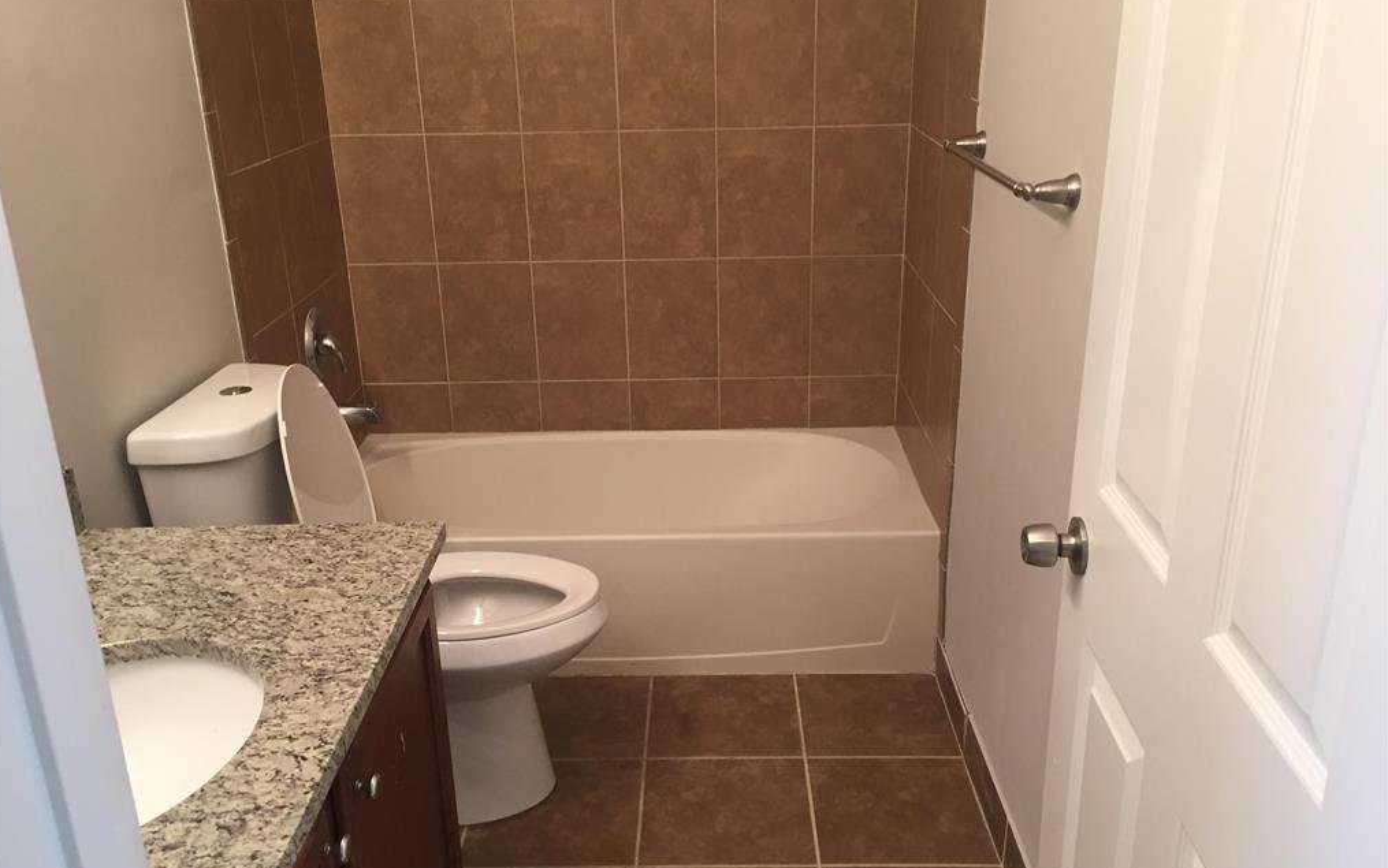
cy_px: 473
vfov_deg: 40.6
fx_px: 1173
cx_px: 691
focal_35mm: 31
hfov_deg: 61.2
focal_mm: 4.15
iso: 100
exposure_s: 1/30
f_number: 2.2
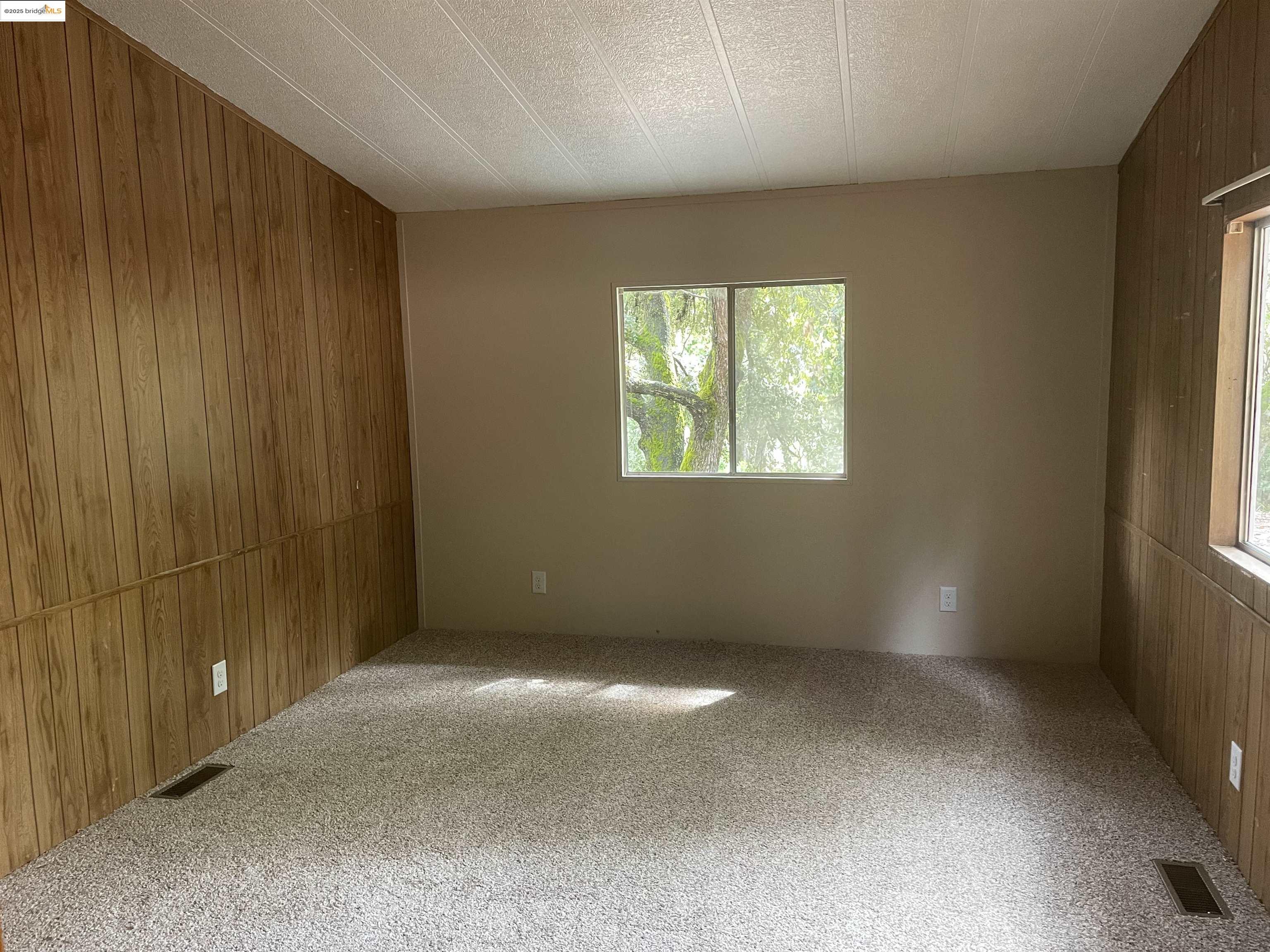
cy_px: 476
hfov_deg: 67.3
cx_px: 635
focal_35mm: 26
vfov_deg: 53.1
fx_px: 954
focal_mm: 4.2
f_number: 1.6
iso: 250
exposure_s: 1/60
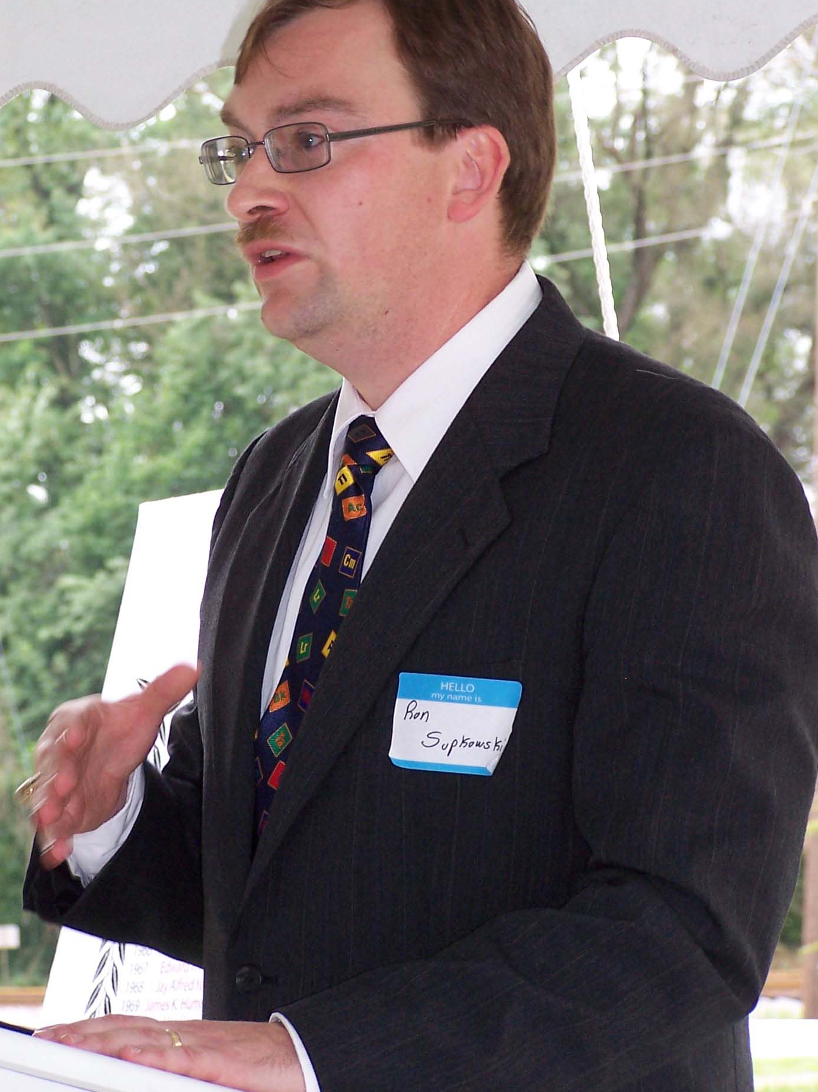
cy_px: 429
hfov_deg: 8.5
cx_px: 359
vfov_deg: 11.4
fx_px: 5484
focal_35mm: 174
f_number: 3.2
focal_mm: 23.1
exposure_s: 1/125
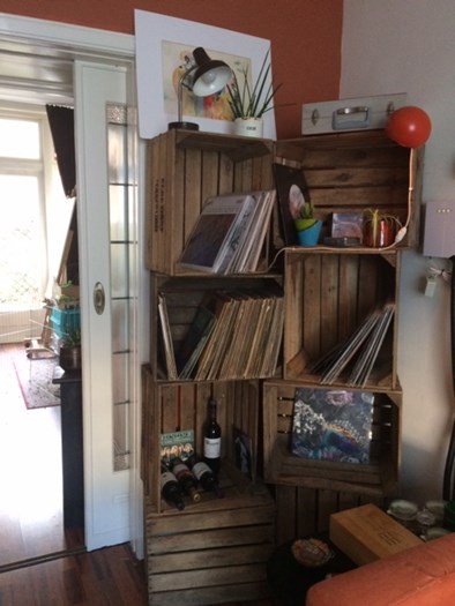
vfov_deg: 61.6
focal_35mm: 29
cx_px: 228
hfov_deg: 48.2
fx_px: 508
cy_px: 303
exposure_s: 1/33
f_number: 2.2
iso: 320
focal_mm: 4.15
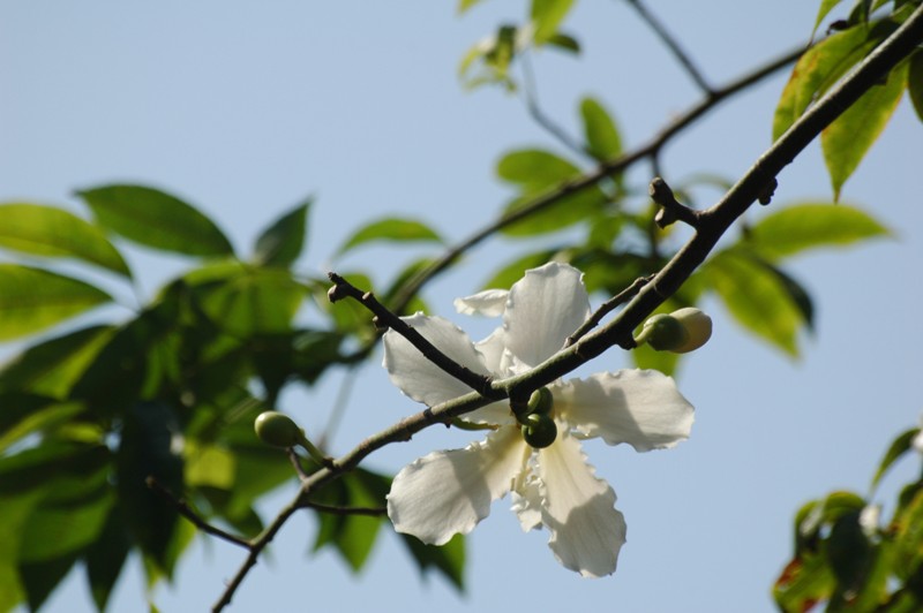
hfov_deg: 4.6
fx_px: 11528
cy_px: 306
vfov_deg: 3.0
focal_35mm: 450
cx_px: 462
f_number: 8
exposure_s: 1/640
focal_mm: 300
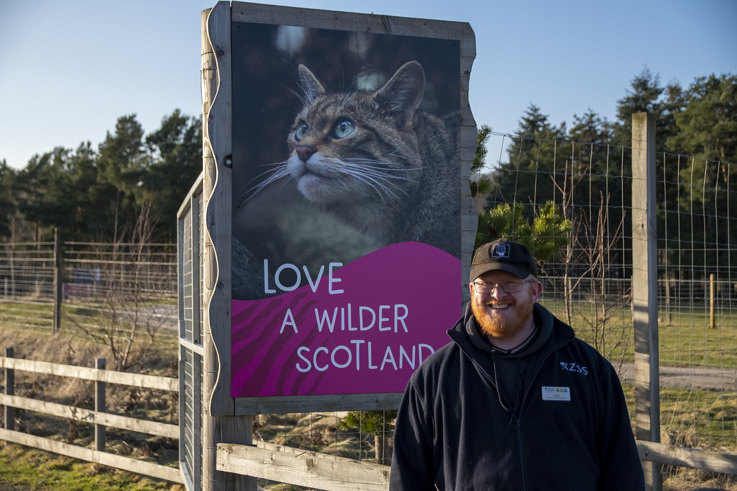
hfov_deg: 35.0
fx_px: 1167
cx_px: 368
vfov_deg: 23.8
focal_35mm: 57
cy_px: 246
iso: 800
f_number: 3.5
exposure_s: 1/6400
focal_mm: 38
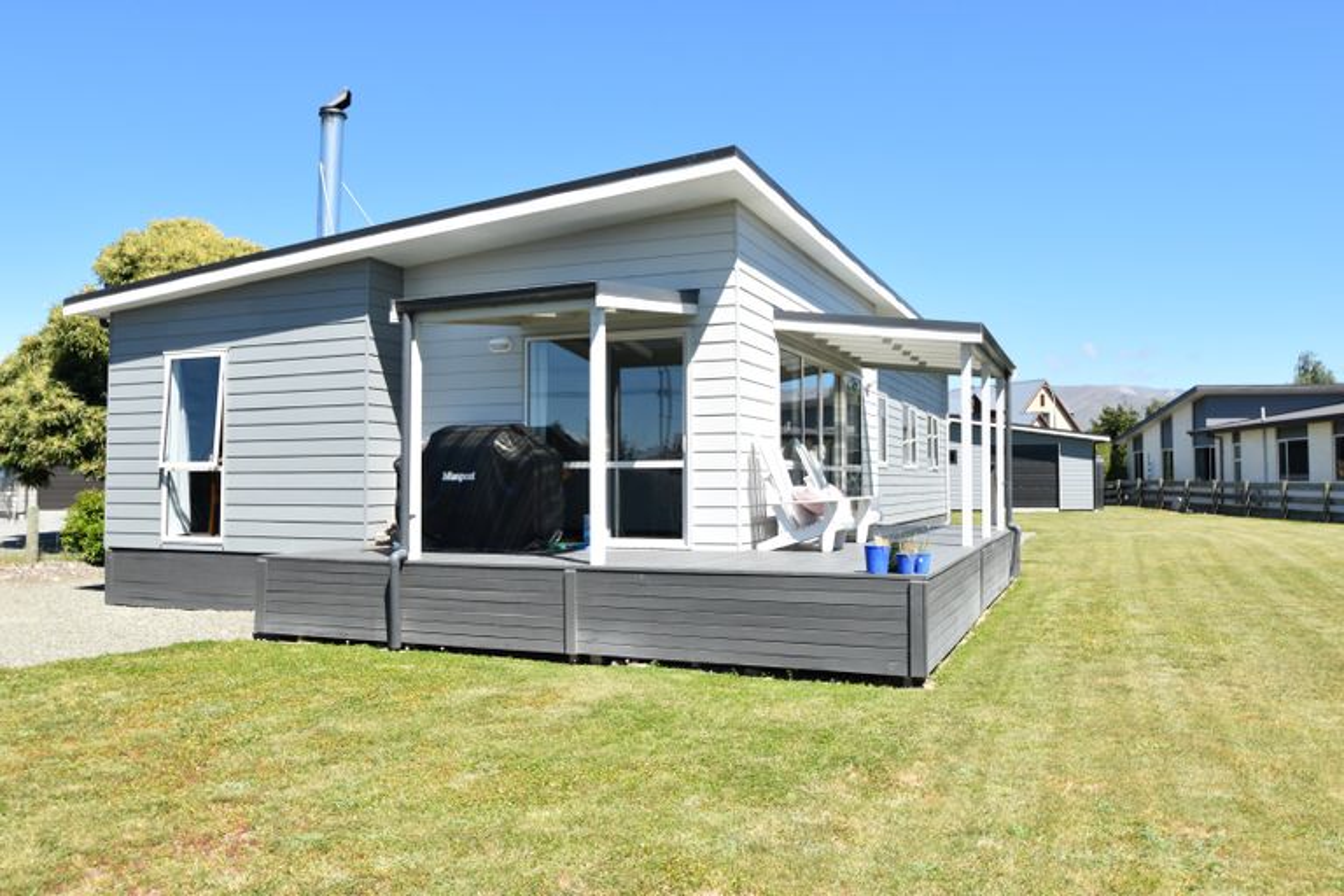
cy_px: 448
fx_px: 1008
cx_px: 672
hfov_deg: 67.4
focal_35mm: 27
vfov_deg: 47.9
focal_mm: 18
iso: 200
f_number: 10
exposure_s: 1/400
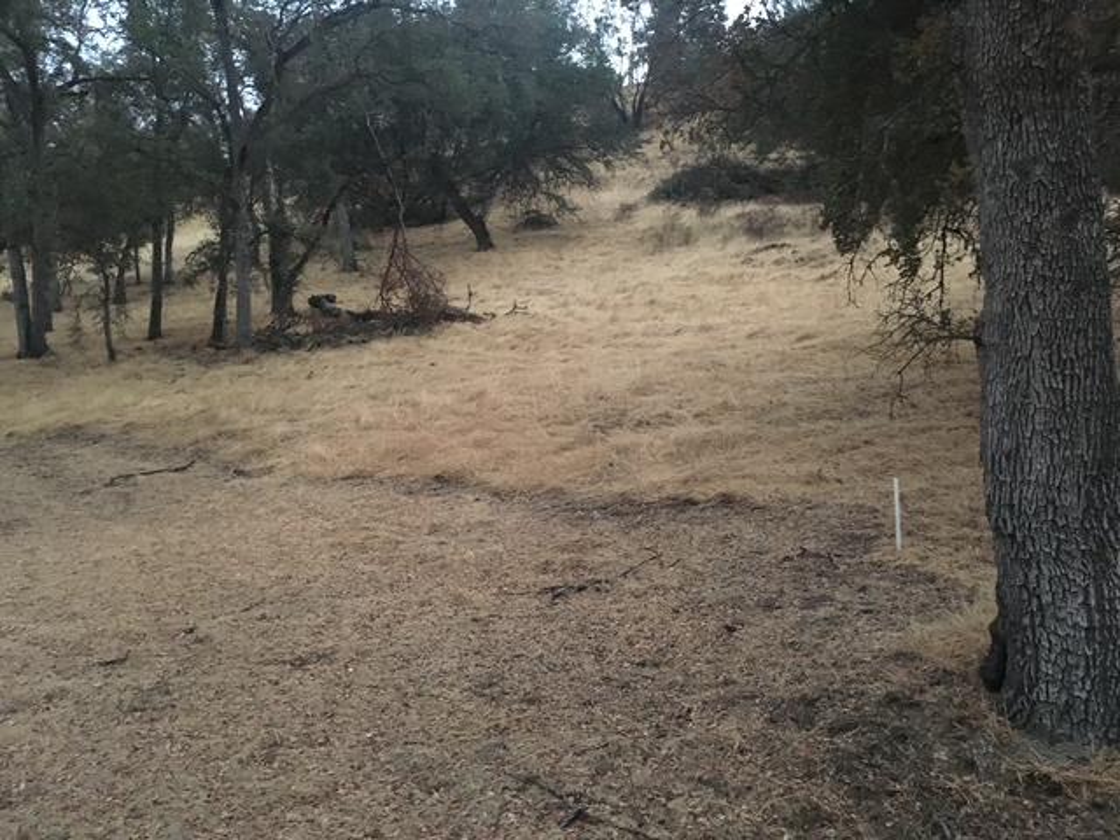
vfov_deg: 48.2
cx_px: 560
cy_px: 420
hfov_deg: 61.7
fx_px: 938
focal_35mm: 29
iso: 500
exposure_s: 1/15
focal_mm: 4.15
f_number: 2.2
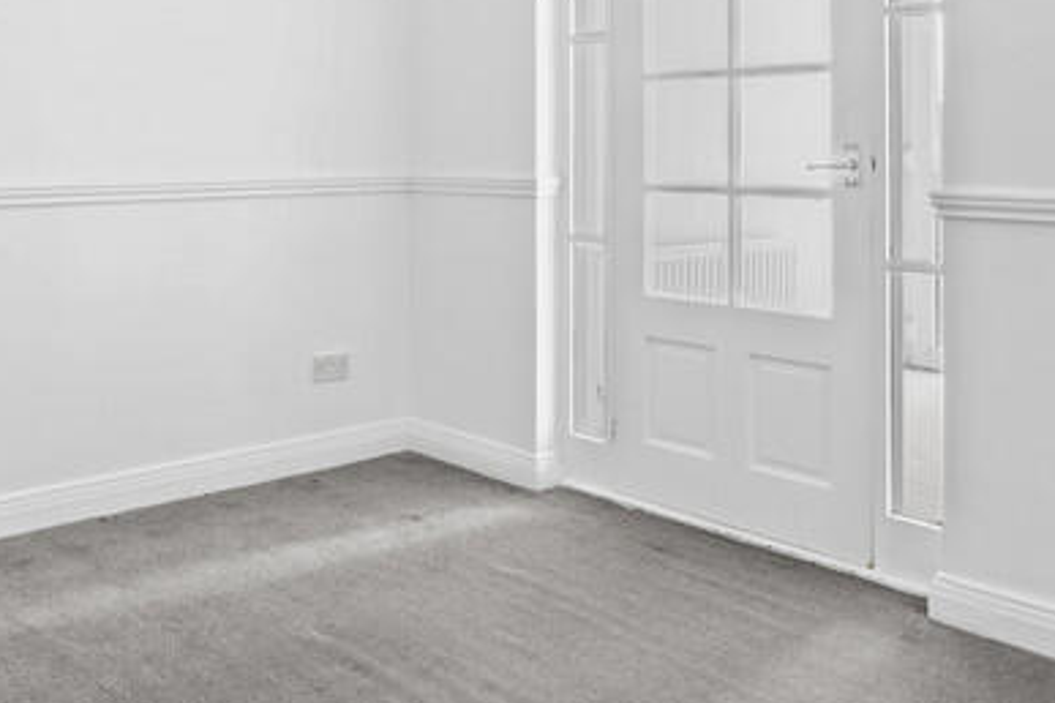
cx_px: 248
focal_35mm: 37
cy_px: 127
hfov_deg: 49.5
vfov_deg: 34.7
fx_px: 1084
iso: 200
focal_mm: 14
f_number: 9
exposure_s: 4
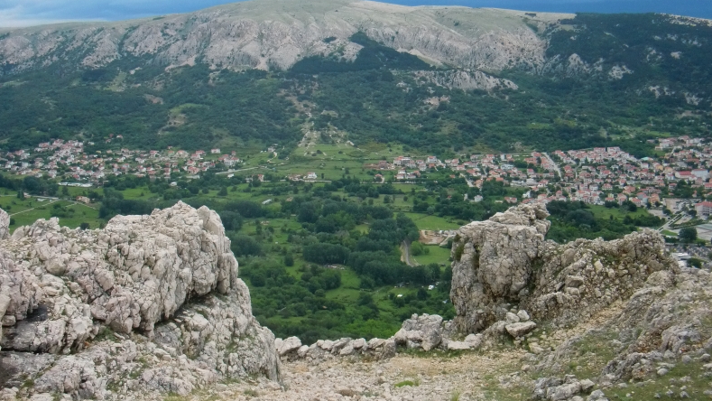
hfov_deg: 48.4
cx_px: 356
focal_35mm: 42
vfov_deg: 28.4
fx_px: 793
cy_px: 196
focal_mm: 6.66
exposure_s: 1/320
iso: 200
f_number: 3.9
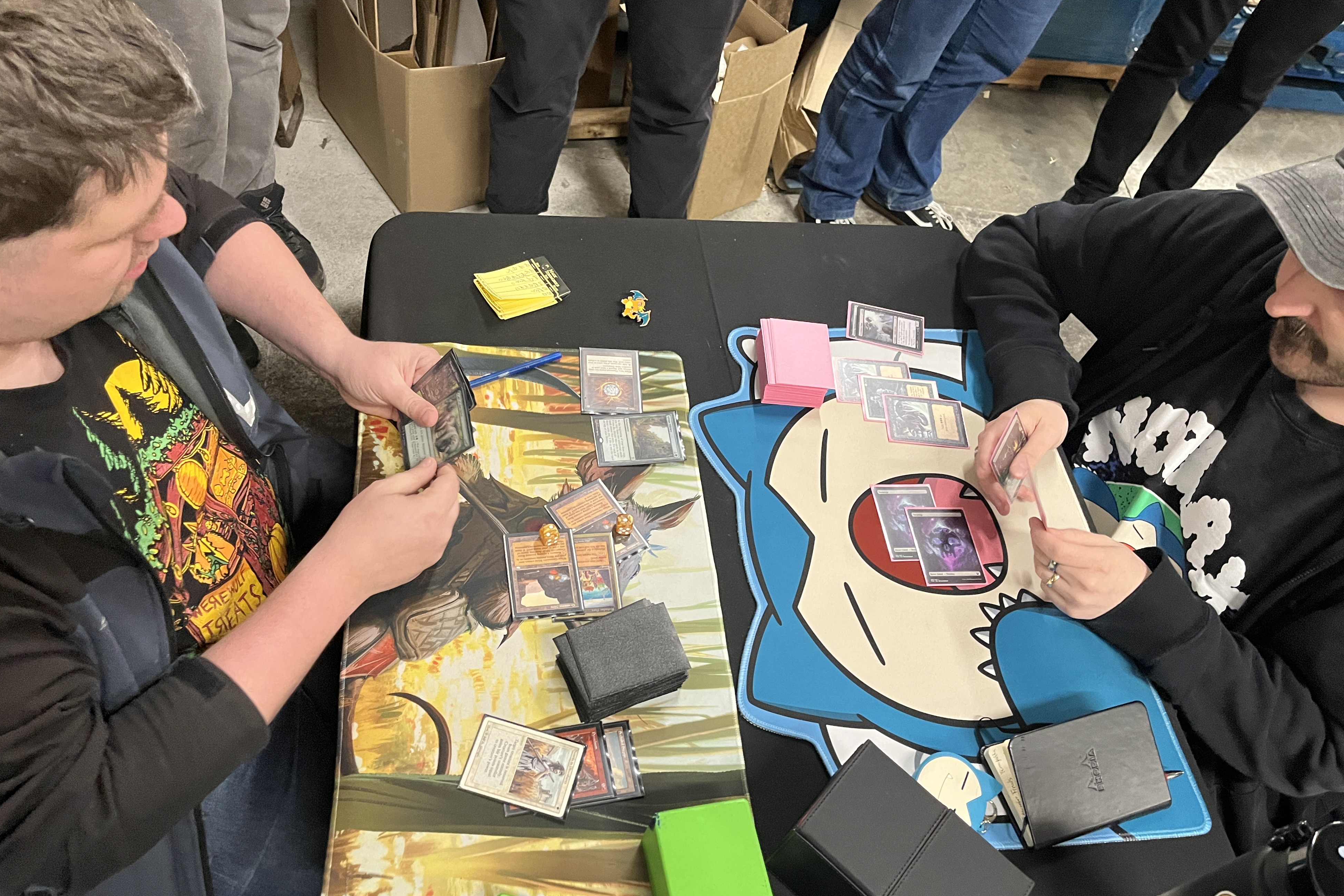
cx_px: 665
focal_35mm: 28
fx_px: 1045
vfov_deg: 46.4
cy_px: 458
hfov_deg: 65.5
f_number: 1.6
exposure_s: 1/40
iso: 500
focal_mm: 5.1
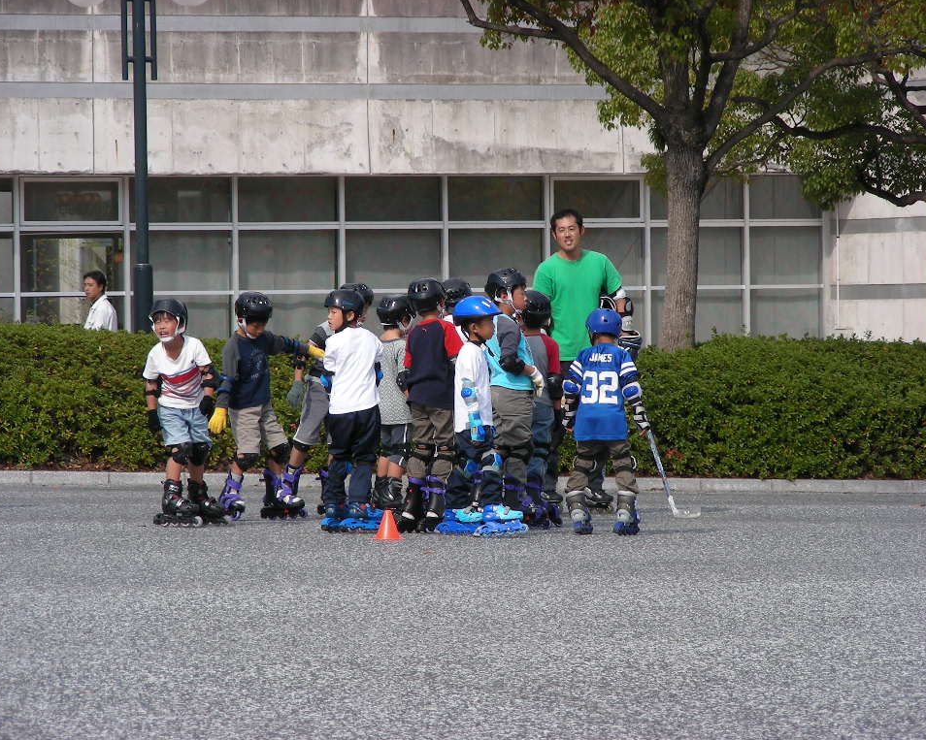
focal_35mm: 241
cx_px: 468
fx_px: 6604
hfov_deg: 8.0
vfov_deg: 6.4
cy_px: 369
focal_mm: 38.3
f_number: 4
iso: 50
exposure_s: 1/322
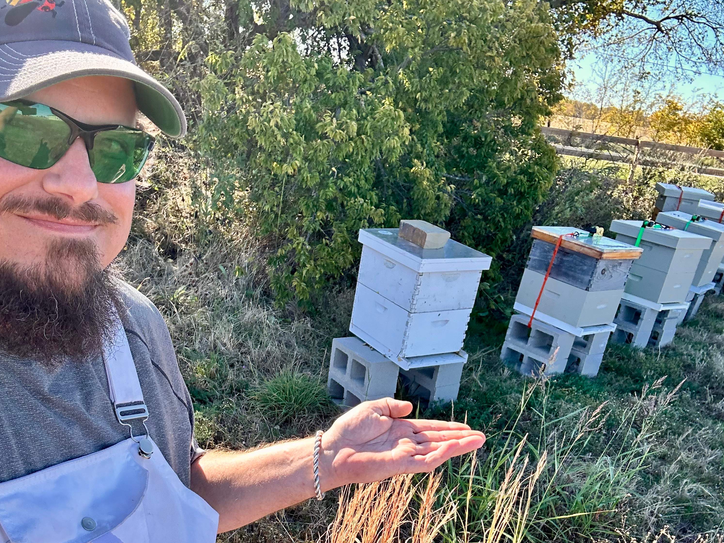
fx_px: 648
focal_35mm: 31
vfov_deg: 44.8
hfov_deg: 58.3
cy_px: 362
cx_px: 345
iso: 25
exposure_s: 1/259
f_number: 1.9
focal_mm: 2.69
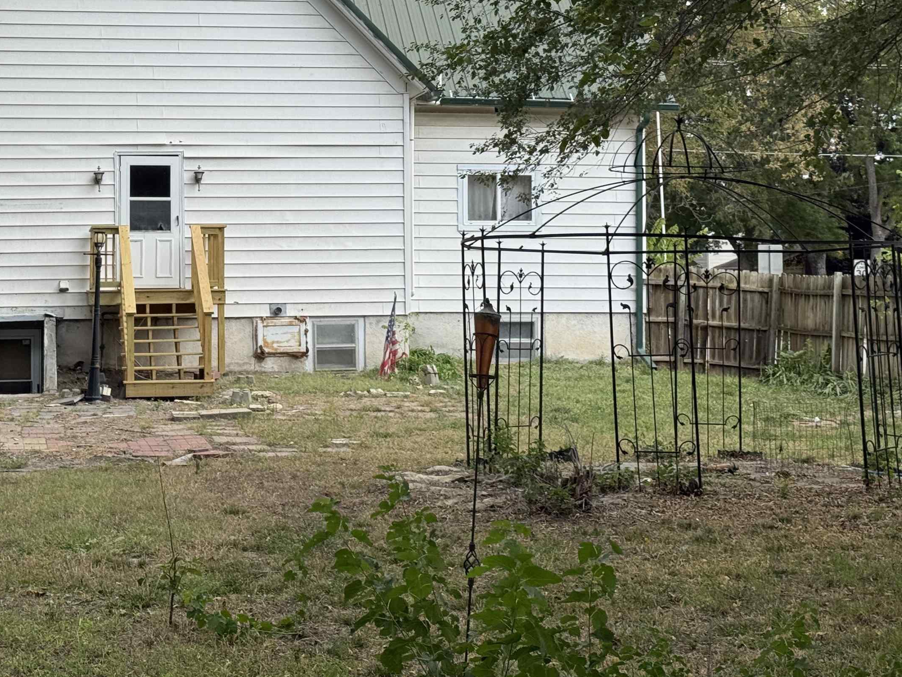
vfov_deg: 21.2
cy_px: 202
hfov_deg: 28.1
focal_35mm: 69
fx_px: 1798
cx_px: 349
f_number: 1.78
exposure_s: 1/2415
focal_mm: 6.76
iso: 64
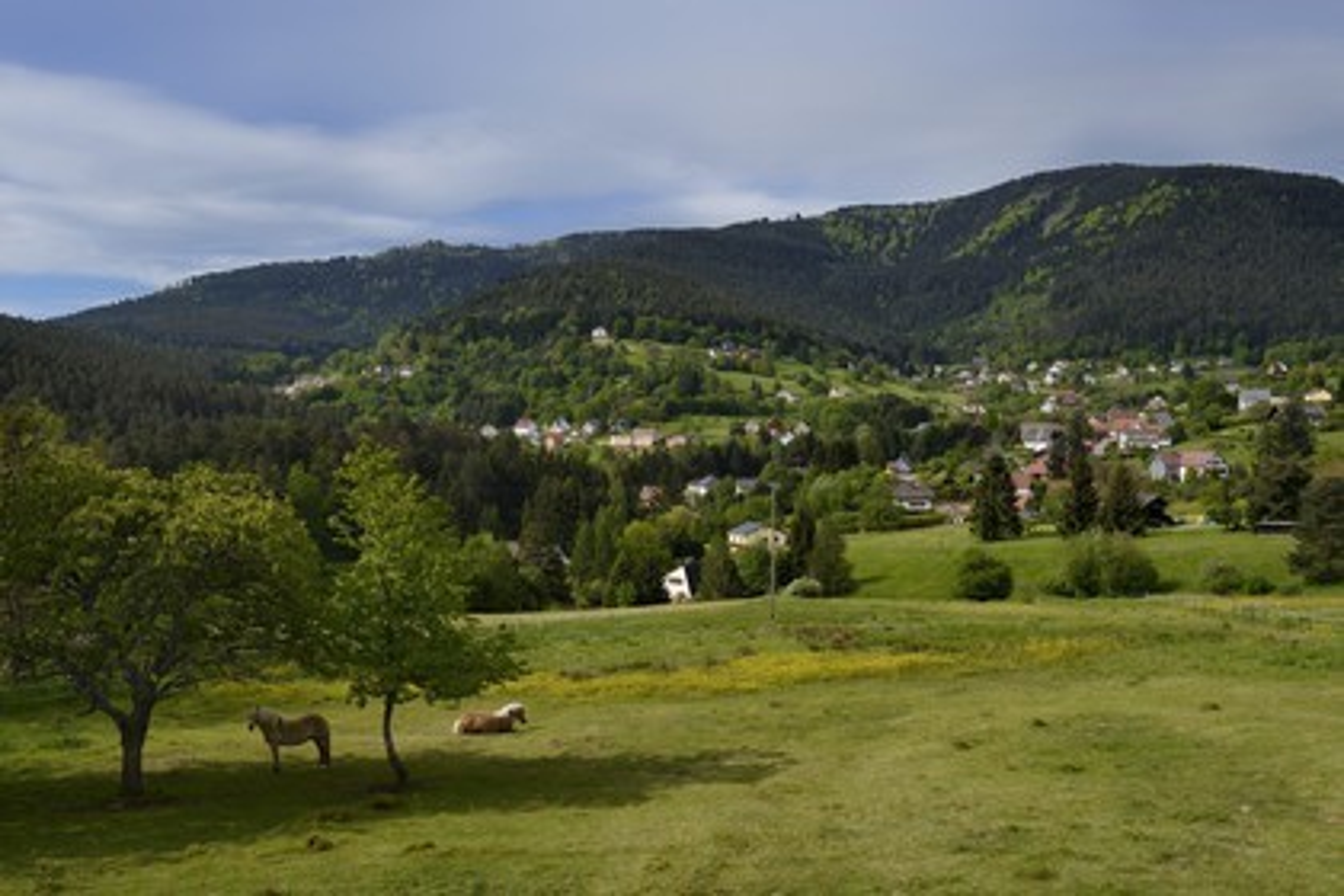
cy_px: 448
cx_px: 672
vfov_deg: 37.9
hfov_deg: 54.4
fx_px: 1307
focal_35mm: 35
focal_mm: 35
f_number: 13
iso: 200
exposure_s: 1/320
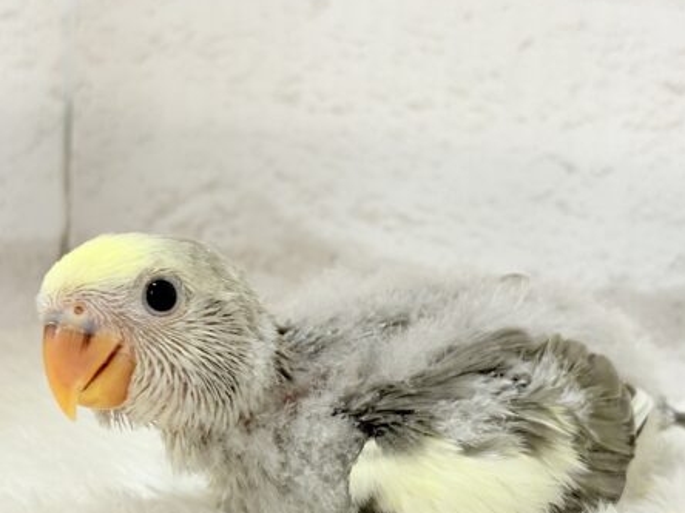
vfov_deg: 19.6
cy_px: 302
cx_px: 333
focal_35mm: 75
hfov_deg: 26.0
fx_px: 1484
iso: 50
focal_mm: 5.96
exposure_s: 1/50
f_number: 1.6
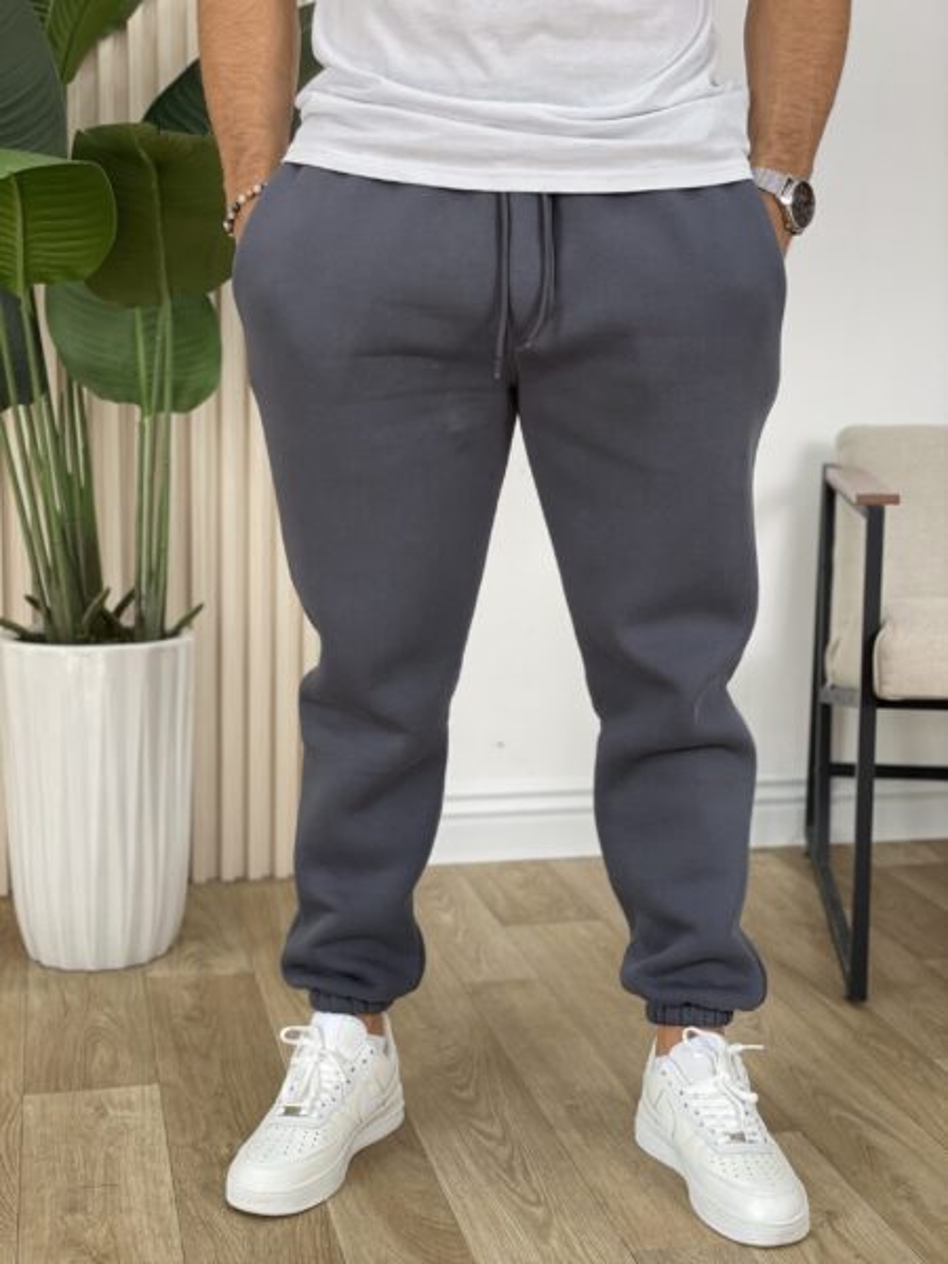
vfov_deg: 36.8
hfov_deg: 28.0
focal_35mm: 52
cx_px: 474
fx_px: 1899
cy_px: 632
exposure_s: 1/100
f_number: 2
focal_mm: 6
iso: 40
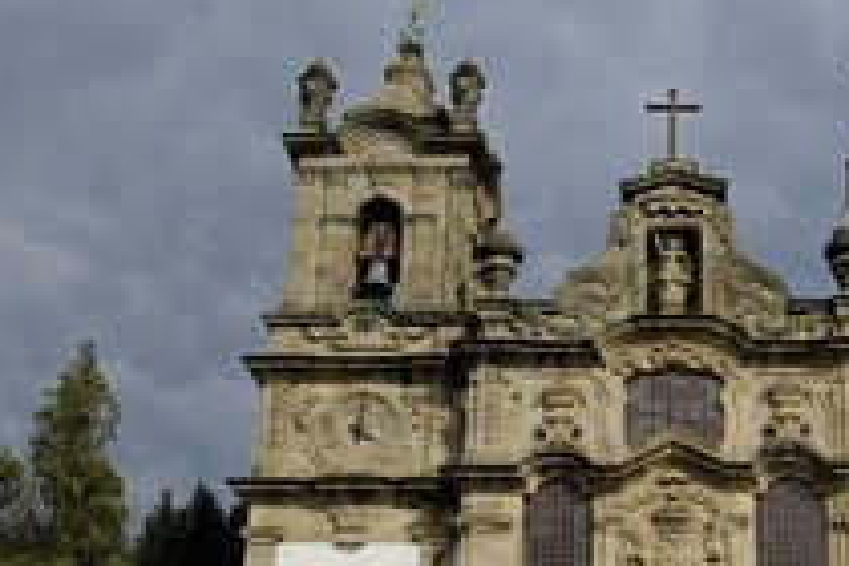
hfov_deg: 31.5
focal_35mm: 62
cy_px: 461
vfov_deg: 21.6
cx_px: 679
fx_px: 1462
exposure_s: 1/160
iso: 200
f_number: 18
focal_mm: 31
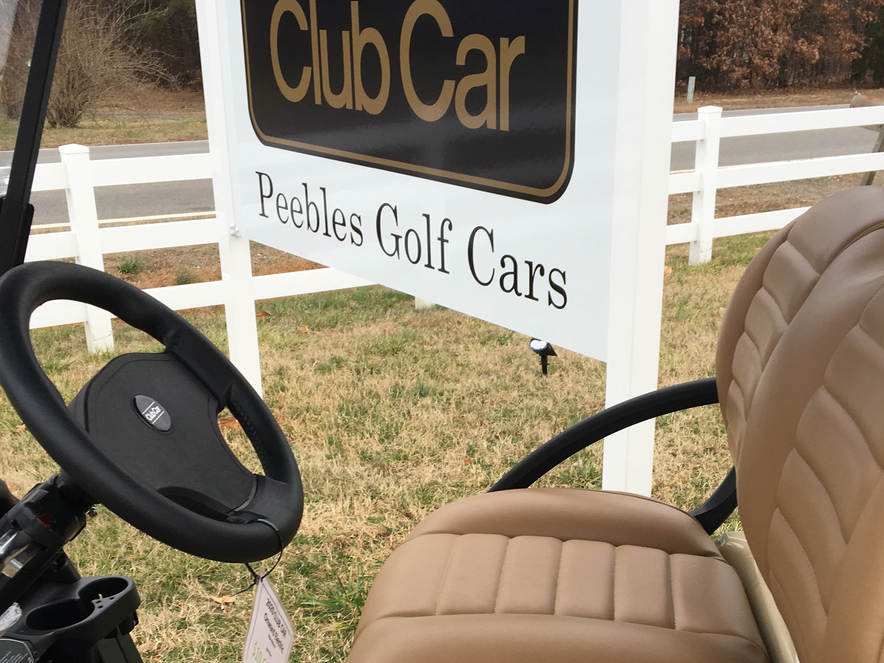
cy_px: 529
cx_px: 443
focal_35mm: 48
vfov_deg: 29.6
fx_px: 1226
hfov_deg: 39.7
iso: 25
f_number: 2.2
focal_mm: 4.15
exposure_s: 1/120
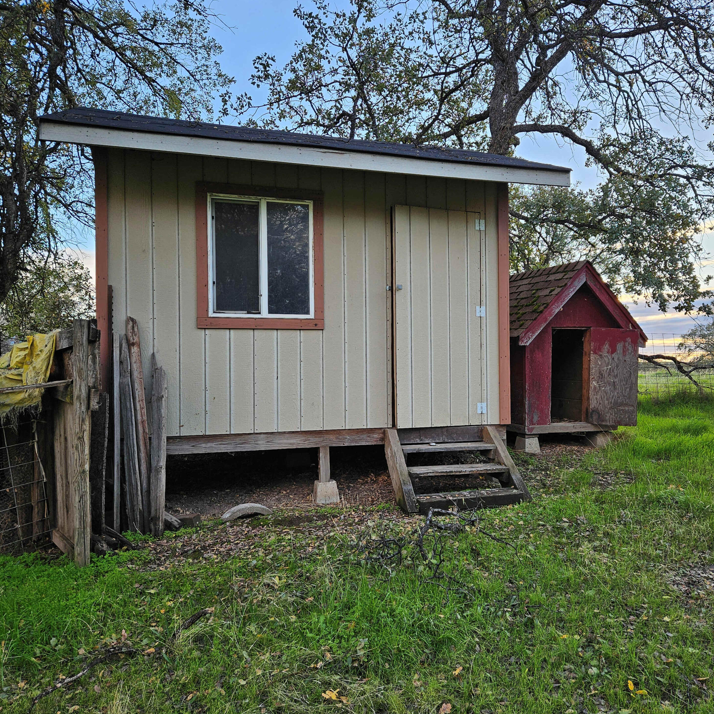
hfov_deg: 57.2
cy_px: 346
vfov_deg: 57.3
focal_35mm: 28
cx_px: 392
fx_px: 653
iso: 25
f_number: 1.8
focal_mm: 5.4
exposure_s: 1/180
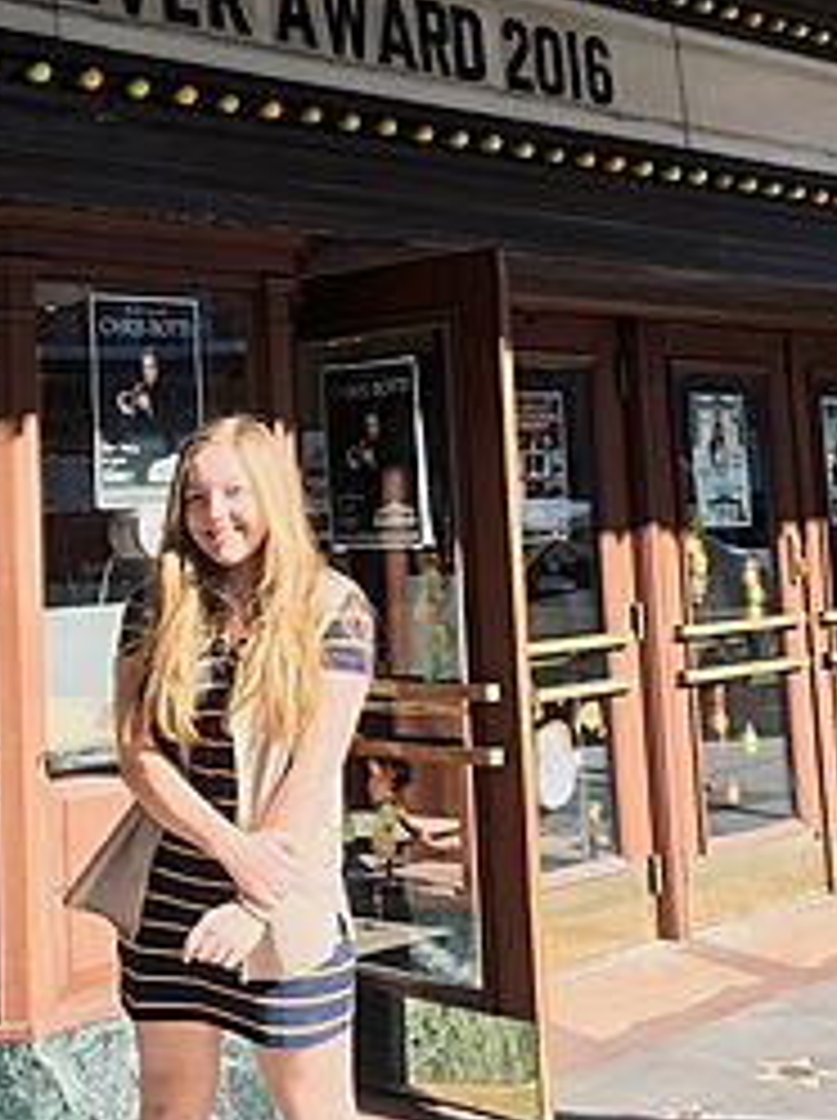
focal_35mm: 56
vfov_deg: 34.0
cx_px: 162
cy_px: 337
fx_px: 1810
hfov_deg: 25.6
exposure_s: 1/418
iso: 25
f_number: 2.2
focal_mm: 4.15
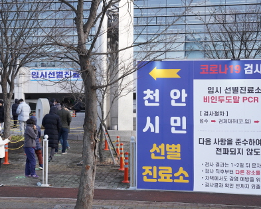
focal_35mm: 83
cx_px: 79
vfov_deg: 18.5
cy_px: 95
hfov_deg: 22.9
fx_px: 642
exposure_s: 1/200
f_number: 8
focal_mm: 58
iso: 400
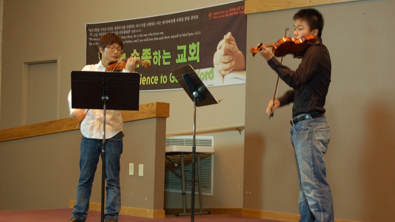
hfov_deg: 25.9
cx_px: 198
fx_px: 859
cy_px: 122
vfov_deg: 14.7
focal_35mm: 82
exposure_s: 1/8
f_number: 5.6
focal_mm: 52
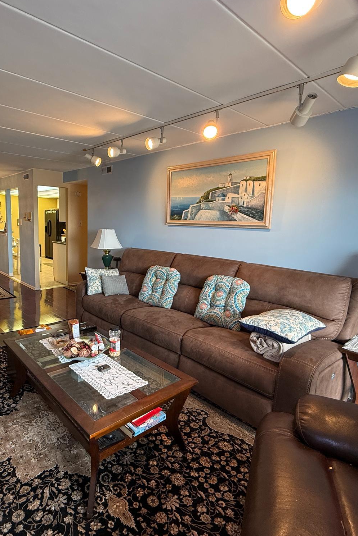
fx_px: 298
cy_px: 260
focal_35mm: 20
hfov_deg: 60.7
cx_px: 124
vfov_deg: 84.0
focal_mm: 2.22
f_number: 2.2
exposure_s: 1/60
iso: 160
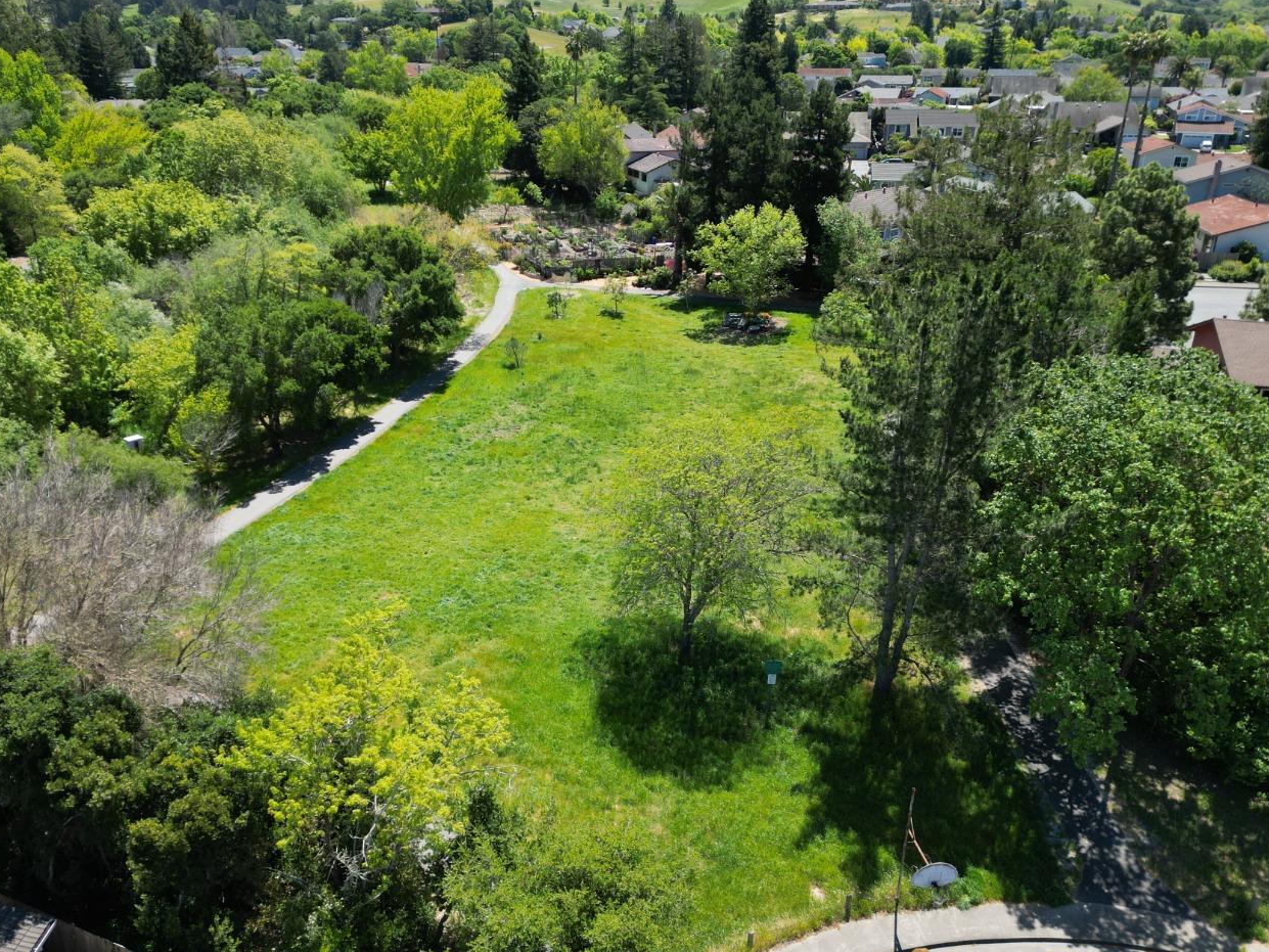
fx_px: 1063
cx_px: 545
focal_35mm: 29
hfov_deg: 61.4
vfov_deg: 48.2
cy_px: 505
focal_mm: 6.72
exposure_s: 1/1500
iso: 110
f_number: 1.7
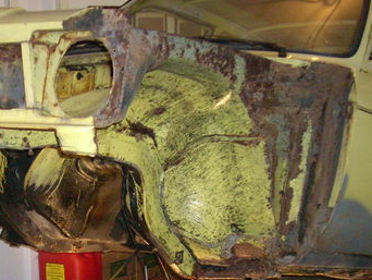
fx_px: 925
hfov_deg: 22.4
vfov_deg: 17.0
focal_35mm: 86
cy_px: 230
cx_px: 63
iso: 400
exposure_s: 1/60
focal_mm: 7.6
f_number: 3.1
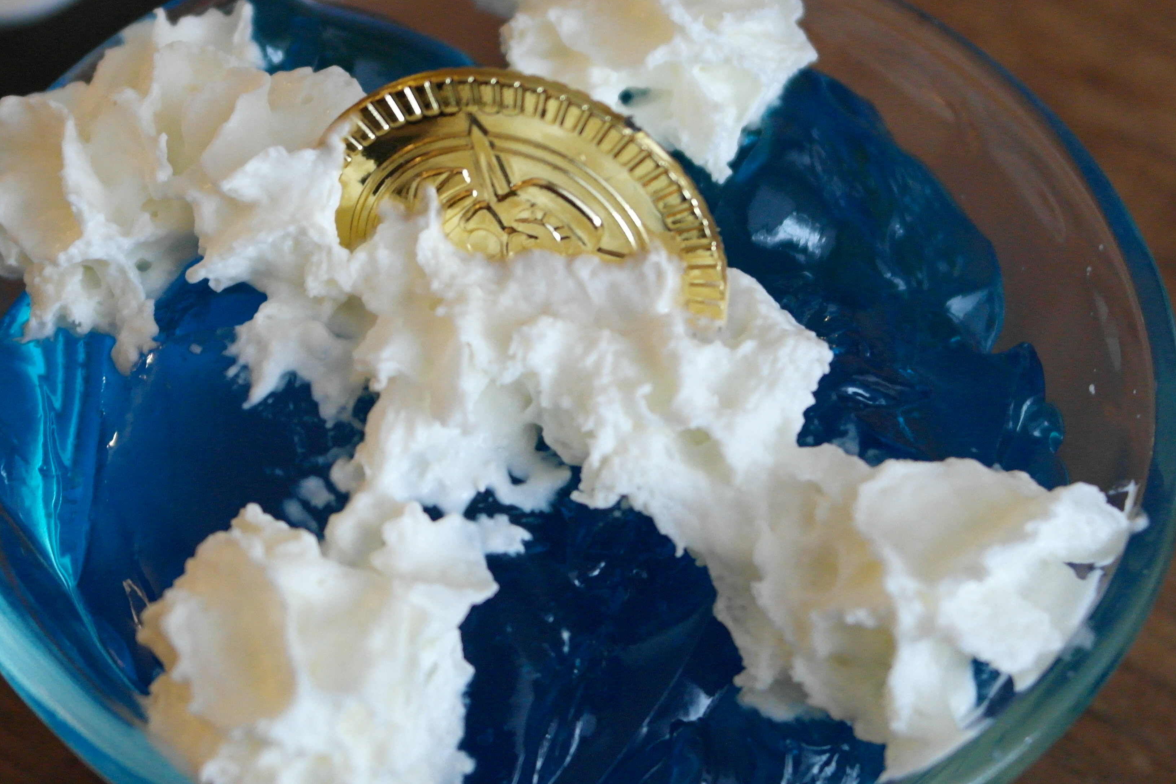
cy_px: 363
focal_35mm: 116
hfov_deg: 17.6
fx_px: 3789
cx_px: 352
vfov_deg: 11.8
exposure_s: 1/30
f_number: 5
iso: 1600
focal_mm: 45
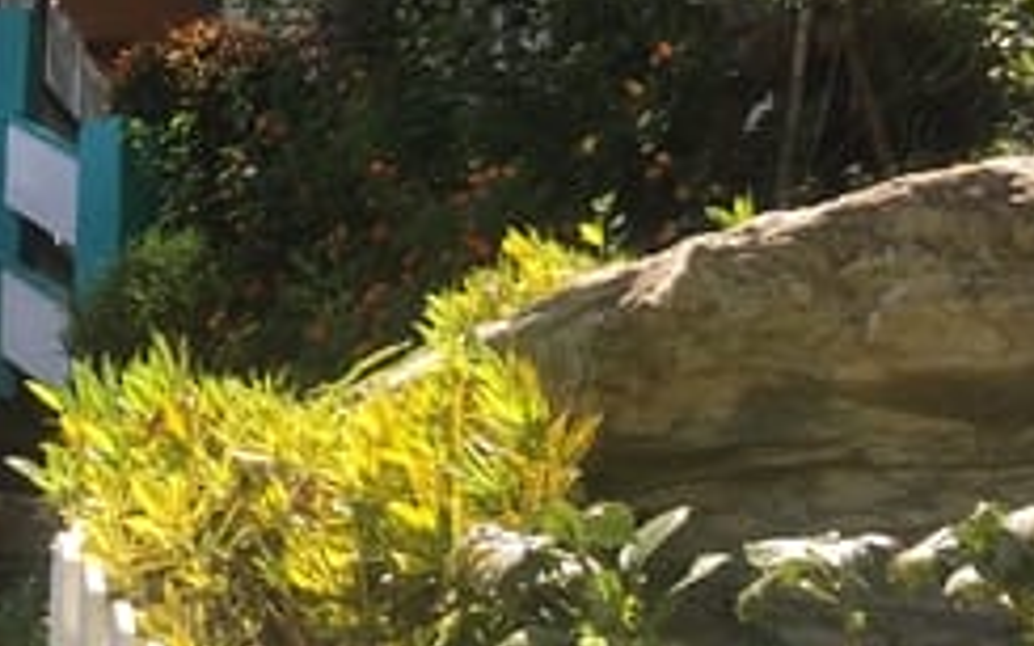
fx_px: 2592
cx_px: -78
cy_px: -283
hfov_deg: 21.5
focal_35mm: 92
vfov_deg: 13.5
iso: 32
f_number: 2.2
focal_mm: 4.15
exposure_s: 1/549
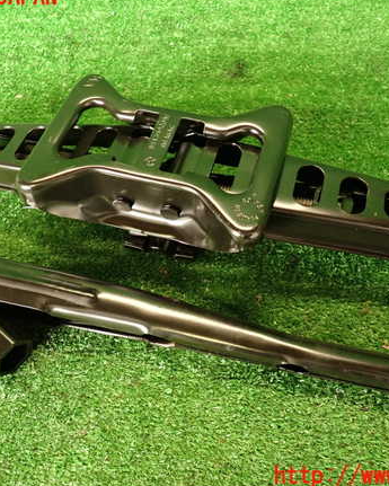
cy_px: 237
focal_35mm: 34
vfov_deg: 52.8
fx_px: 489
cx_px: 191
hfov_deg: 43.4
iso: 250
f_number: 2
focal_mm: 4.5
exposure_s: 1/30
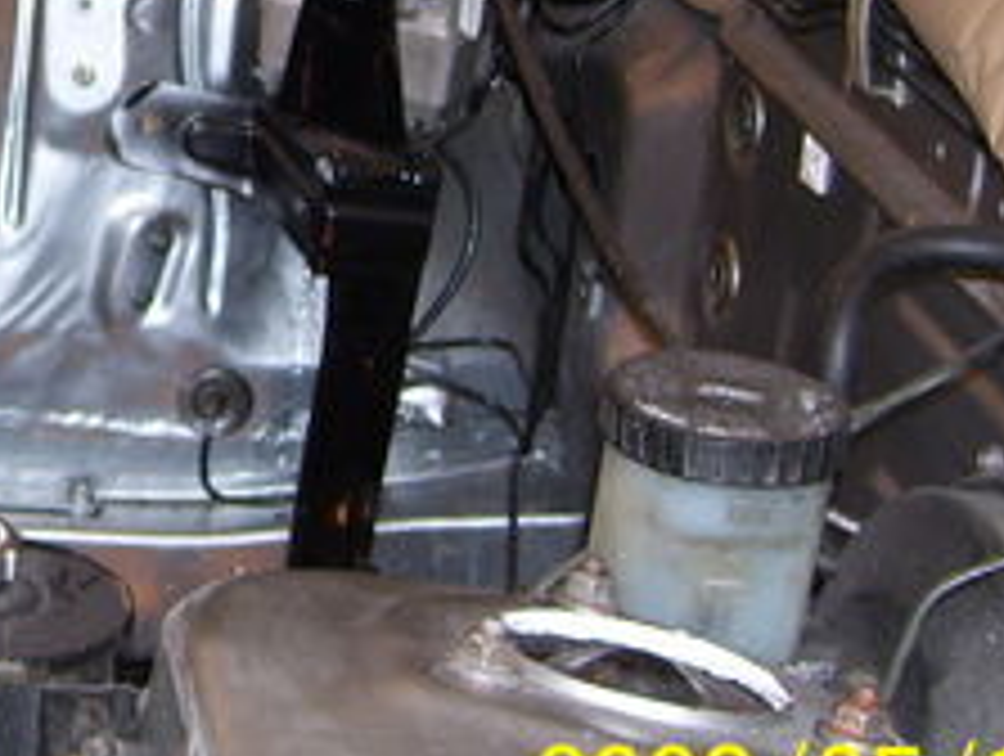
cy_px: -27
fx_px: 3079
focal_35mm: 106
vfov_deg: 13.8
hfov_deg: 17.6
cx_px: -203
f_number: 2.7
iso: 80
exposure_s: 1/60
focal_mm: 6
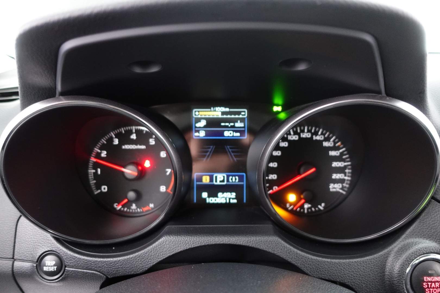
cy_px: 146
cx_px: 220
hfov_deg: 73.7
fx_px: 293
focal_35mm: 24
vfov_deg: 53.1
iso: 1250
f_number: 1.8
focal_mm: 9.4
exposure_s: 1/8
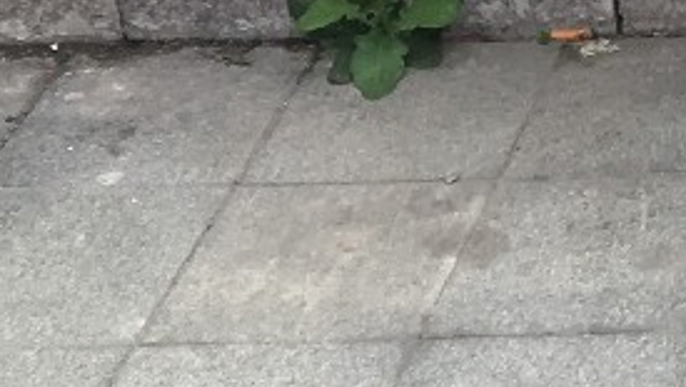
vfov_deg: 6.3
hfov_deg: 10.2
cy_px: -567
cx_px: 1614
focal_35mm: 184
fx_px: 3349
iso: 25
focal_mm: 4.15
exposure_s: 1/107
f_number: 2.2
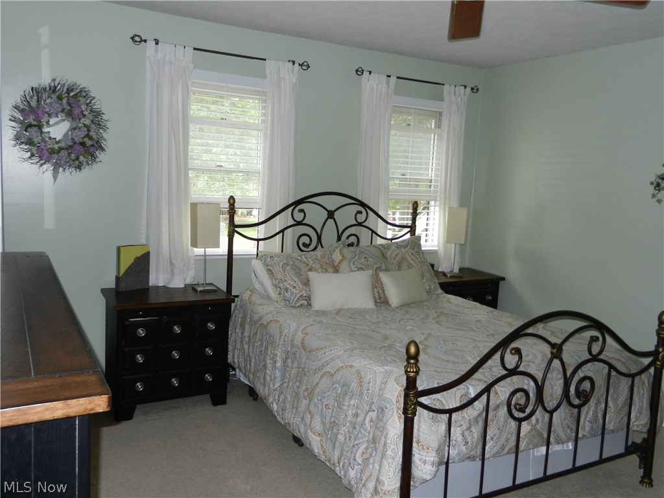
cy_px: 249
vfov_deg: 48.2
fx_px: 556
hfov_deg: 61.7
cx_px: 332
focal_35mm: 29
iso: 220
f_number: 3.6
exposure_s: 1/30
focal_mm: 5.1
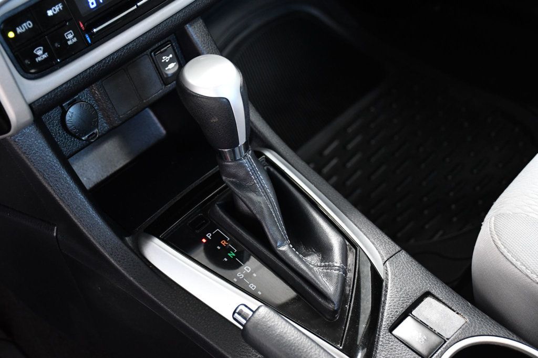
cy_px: 179
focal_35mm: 51
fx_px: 762
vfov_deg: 26.5
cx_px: 269
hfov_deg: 38.9
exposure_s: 1/60
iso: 2500
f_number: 4.2
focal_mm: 34
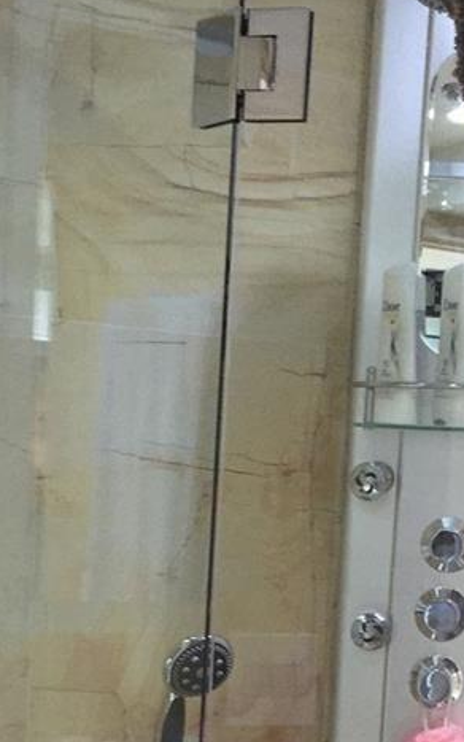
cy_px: 705
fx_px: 1598
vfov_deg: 25.1
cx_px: 203
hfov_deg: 16.5
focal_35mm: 79
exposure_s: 1/33
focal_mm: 4.15
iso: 250
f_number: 2.2
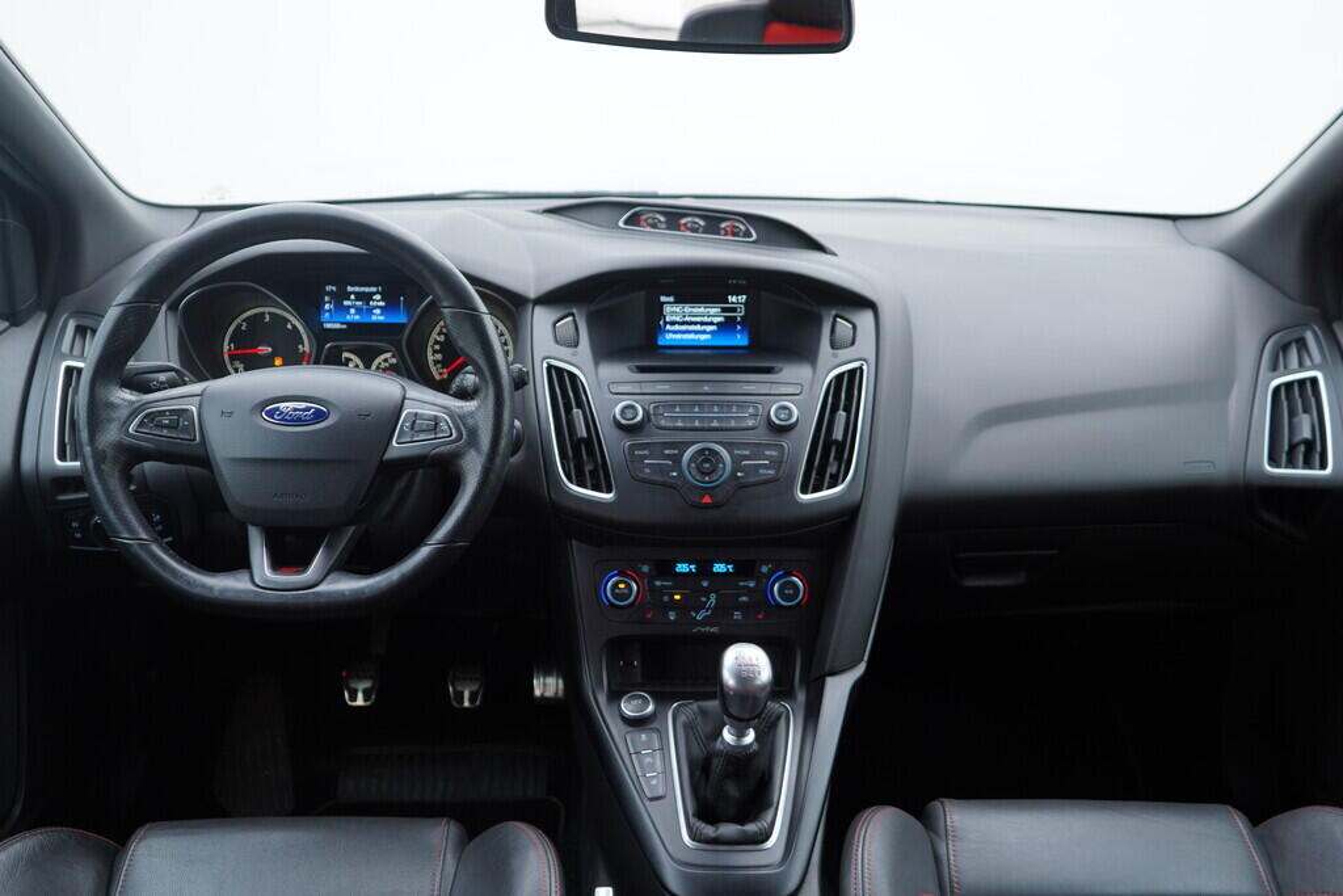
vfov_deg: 36.9
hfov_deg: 53.1
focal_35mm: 36
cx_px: 672
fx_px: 1343
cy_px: 448
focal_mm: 24
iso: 125
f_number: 2.8
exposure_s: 1/40
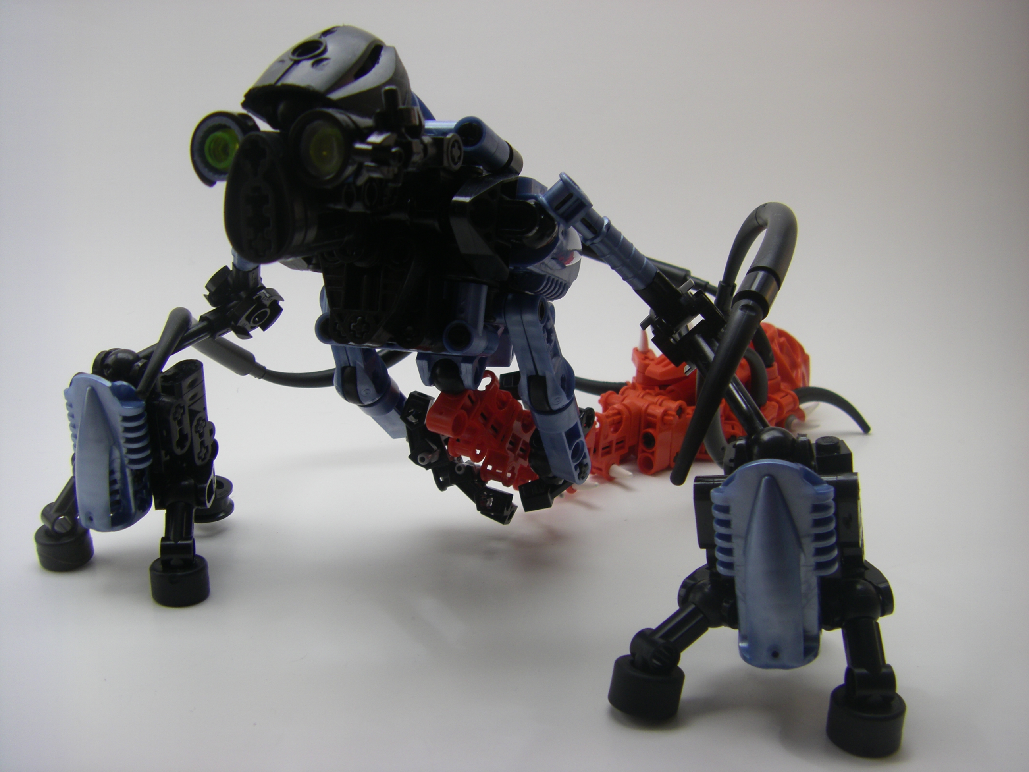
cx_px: 514
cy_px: 386
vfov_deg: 37.7
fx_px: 1130
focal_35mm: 38
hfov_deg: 49.0
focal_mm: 6.3
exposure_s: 1/60
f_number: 3.5
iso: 64
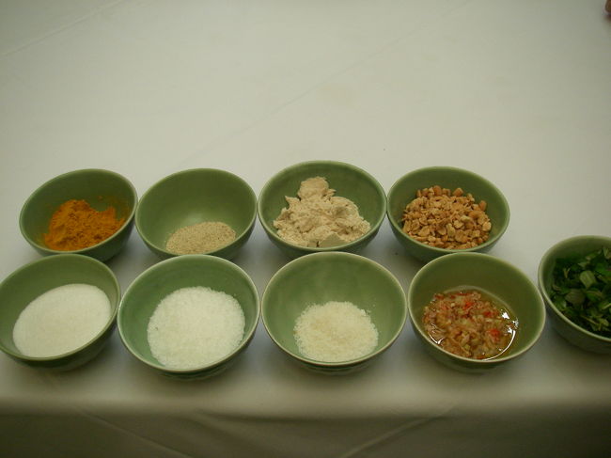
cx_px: 306
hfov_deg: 49.0
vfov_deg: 37.7
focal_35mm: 38
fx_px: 670
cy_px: 229
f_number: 3.3
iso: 200
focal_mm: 6.3
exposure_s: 1/40
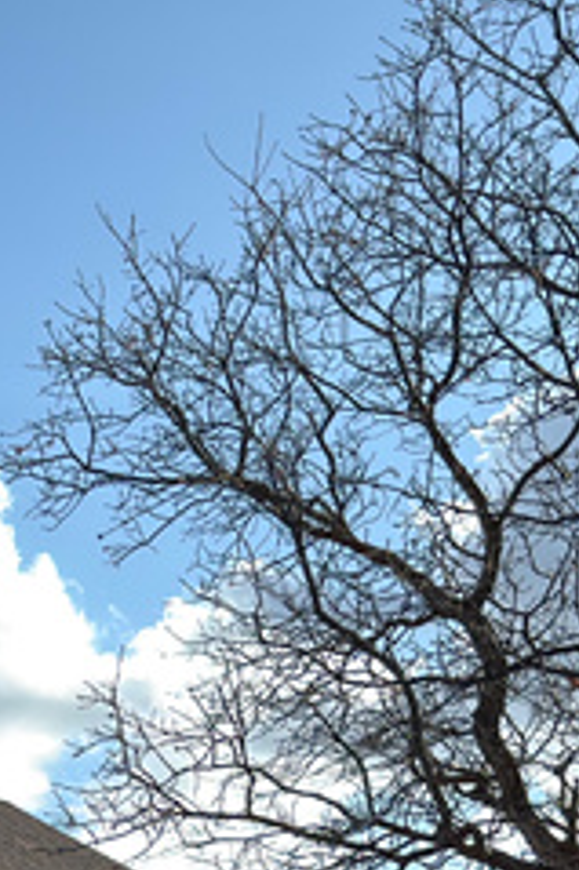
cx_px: -411
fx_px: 2802
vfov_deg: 16.5
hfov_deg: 11.1
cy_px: 1205
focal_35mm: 116
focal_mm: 6.76
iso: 64
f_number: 1.78
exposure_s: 1/1550
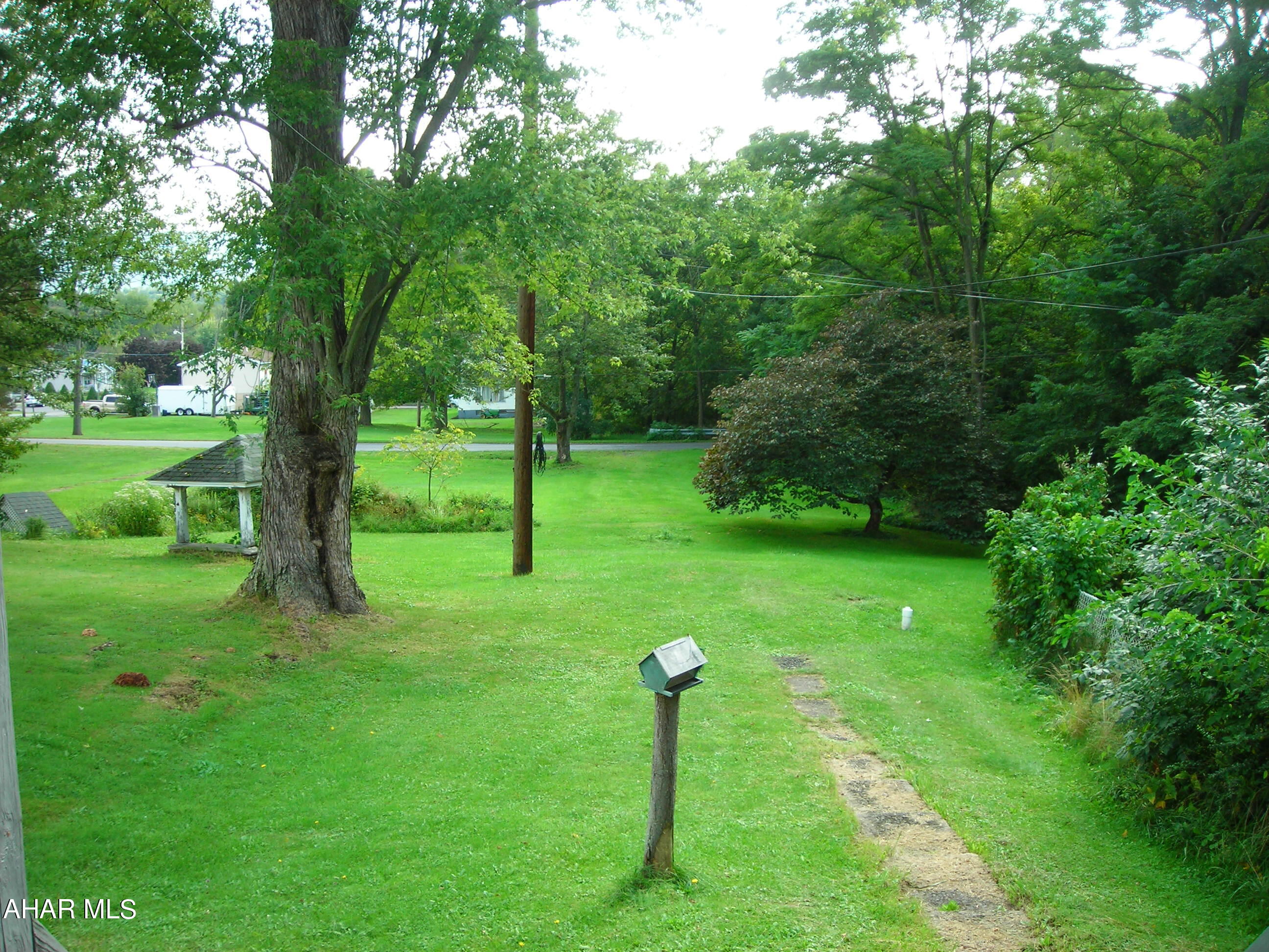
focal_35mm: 38
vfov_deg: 37.7
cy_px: 476
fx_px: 1393
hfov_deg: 49.0
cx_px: 634
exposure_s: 1/98
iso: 50
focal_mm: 6.3
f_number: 3.2
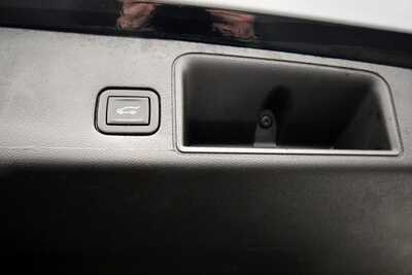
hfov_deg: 61.9
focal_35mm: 30
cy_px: 138
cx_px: 206
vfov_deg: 43.6
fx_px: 343
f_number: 5.6
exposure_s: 1/100
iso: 3200
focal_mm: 20
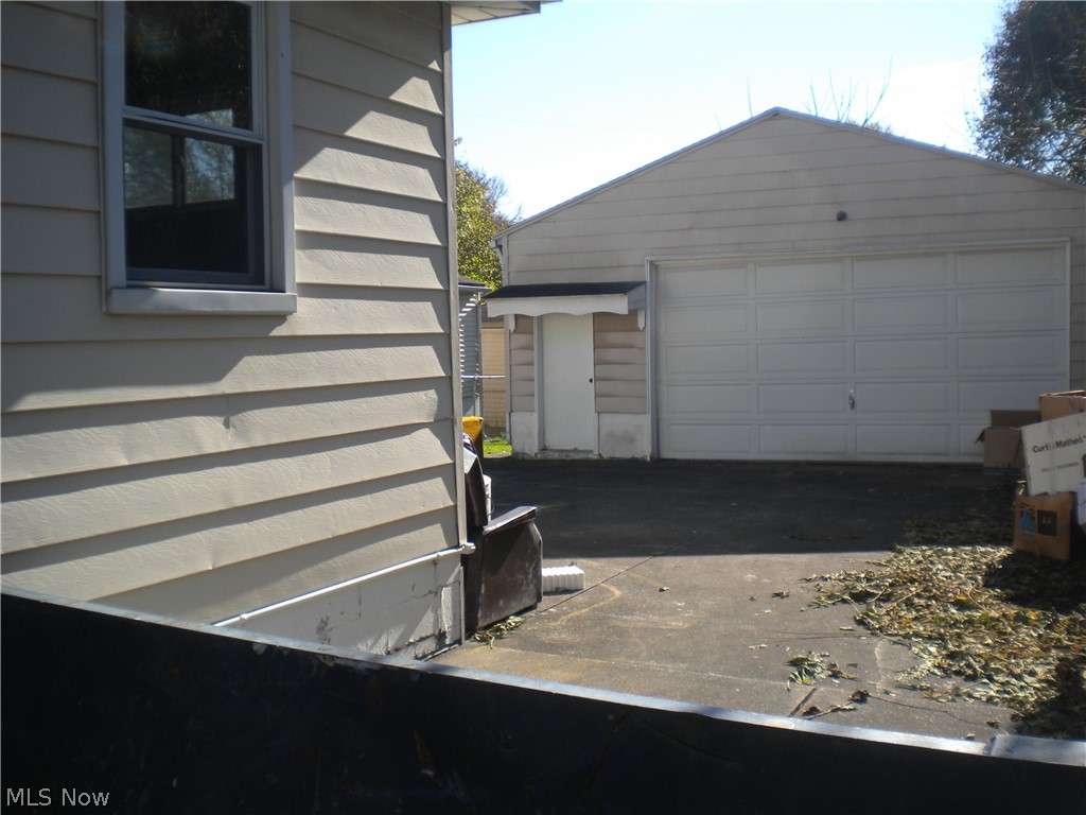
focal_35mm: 35
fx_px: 1098
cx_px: 543
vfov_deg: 40.7
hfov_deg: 52.6
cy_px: 408
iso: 80
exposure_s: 1/402
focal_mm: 6.3
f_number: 4.6
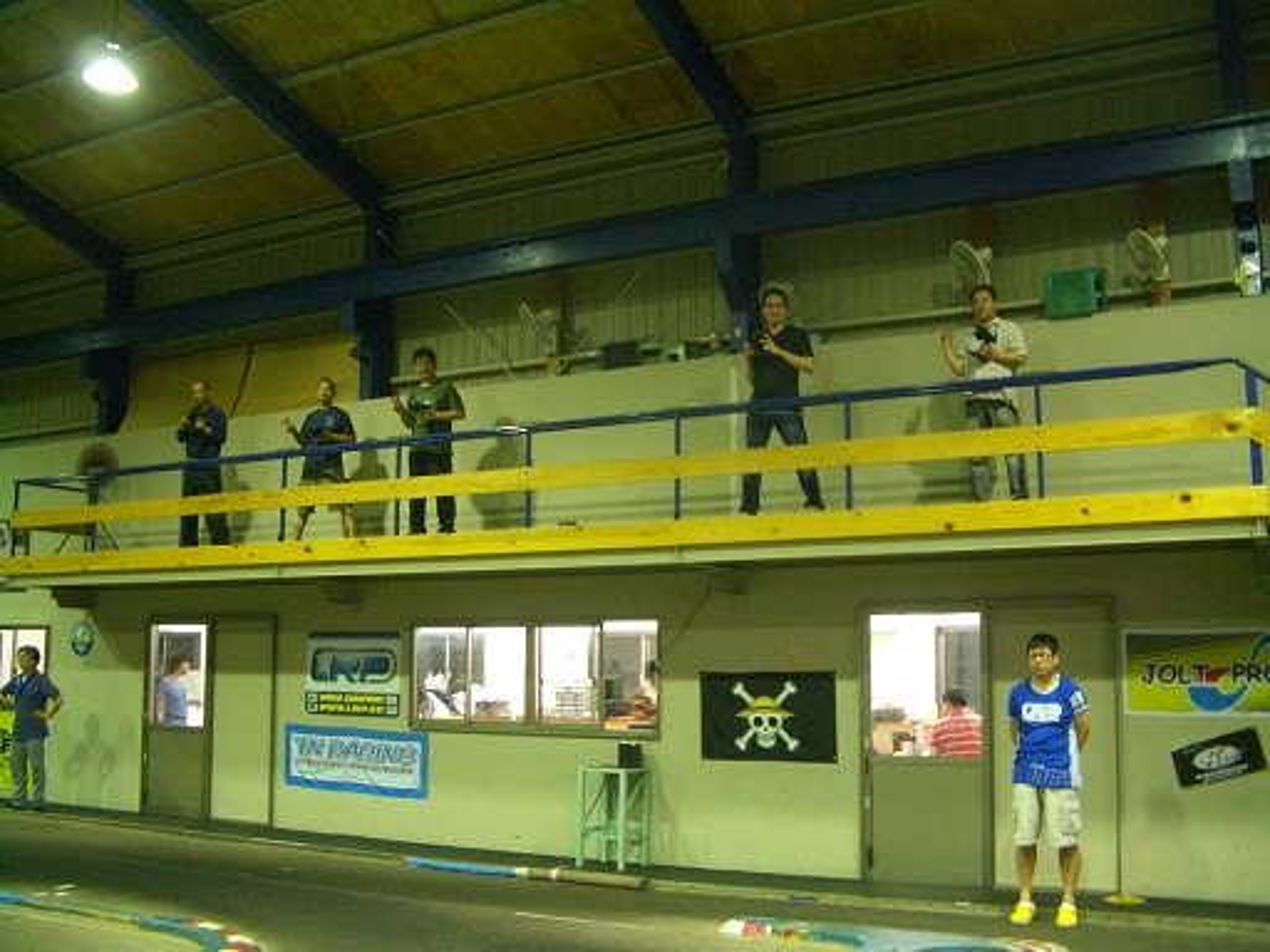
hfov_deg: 52.6
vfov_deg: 40.7
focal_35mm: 35
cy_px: 476
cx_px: 635
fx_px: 1284
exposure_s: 1/13
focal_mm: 5.8
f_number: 2.6
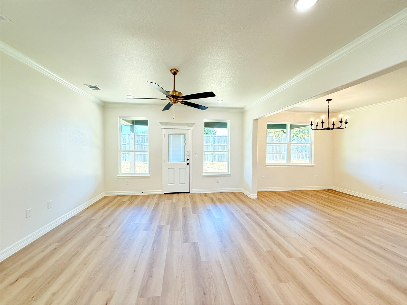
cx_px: 204
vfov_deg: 85.7
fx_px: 165
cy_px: 152
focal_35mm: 14
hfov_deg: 102.1
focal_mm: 2.22
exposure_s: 1/120
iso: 250
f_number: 2.2
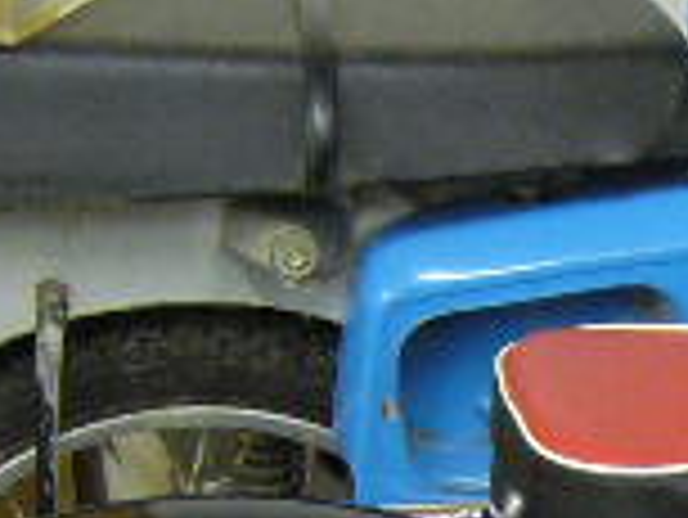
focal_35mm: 146
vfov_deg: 10.0
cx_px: 1066
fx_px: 2904
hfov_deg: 12.7
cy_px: 680
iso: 200
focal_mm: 5.8
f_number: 2.8
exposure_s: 1/8
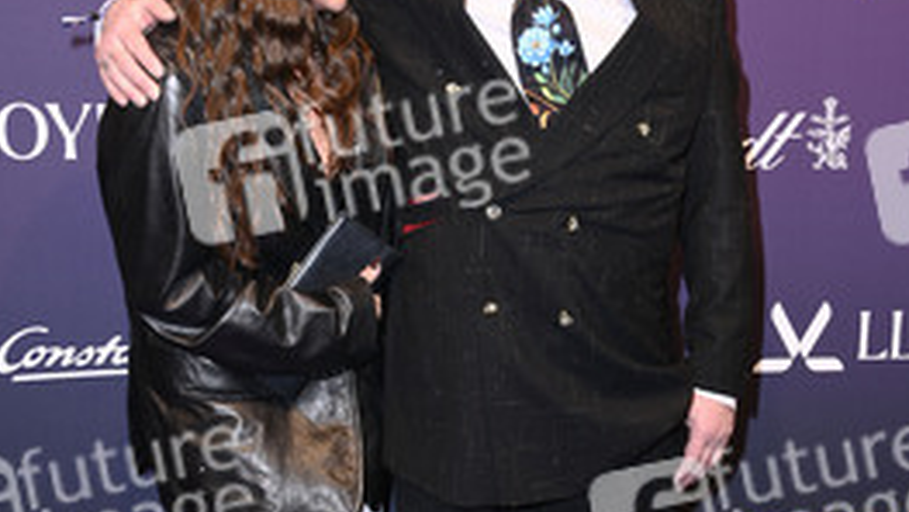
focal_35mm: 70
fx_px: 1687
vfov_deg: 17.2
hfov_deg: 30.1
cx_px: 453
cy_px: 336
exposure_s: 1/250
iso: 500
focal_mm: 44
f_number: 6.3
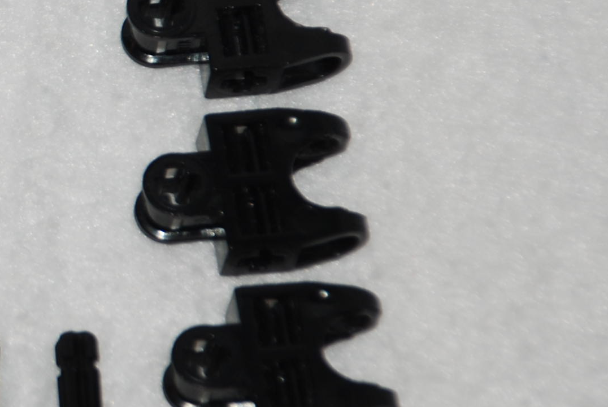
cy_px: -7
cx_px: -474
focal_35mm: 486
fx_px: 8217
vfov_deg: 2.8
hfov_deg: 4.2
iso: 100
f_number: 5.6
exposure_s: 1/60
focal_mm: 90
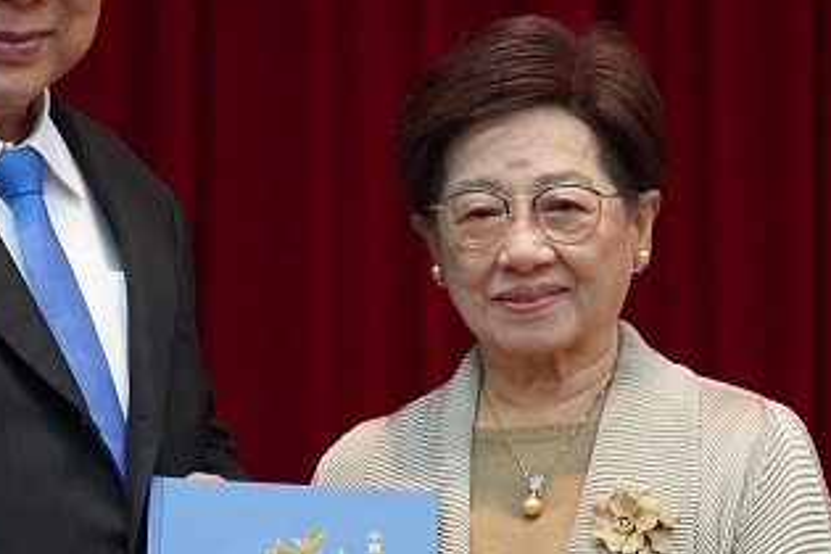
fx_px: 5863
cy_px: 306
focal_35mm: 254
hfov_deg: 8.1
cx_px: 153
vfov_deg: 5.4
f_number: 5.6
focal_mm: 74
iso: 6400
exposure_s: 1/100
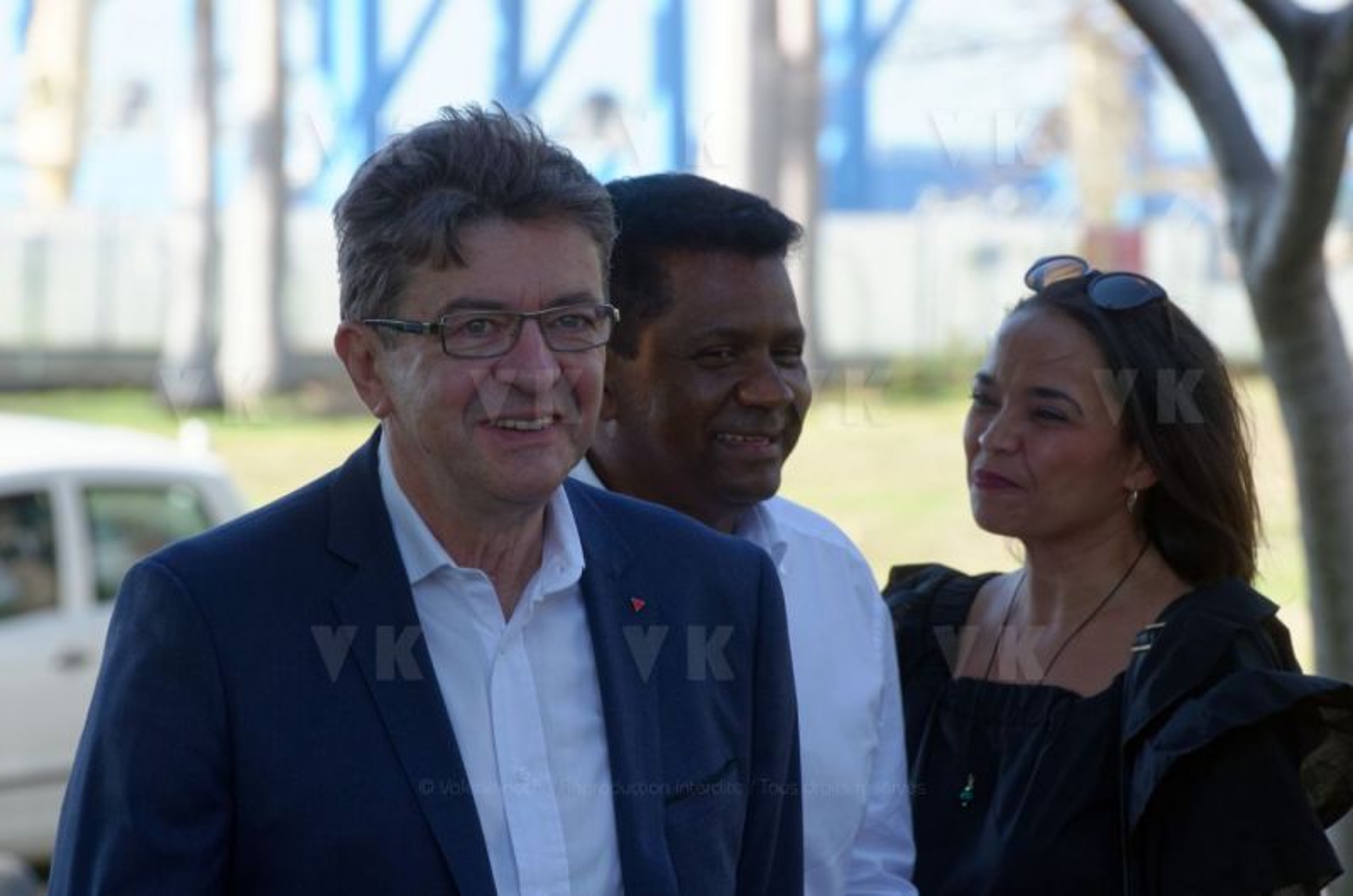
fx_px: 11252
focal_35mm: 300
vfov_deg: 4.6
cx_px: 676
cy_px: 448
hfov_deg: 6.9
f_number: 9
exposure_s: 1/250
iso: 250
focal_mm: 200
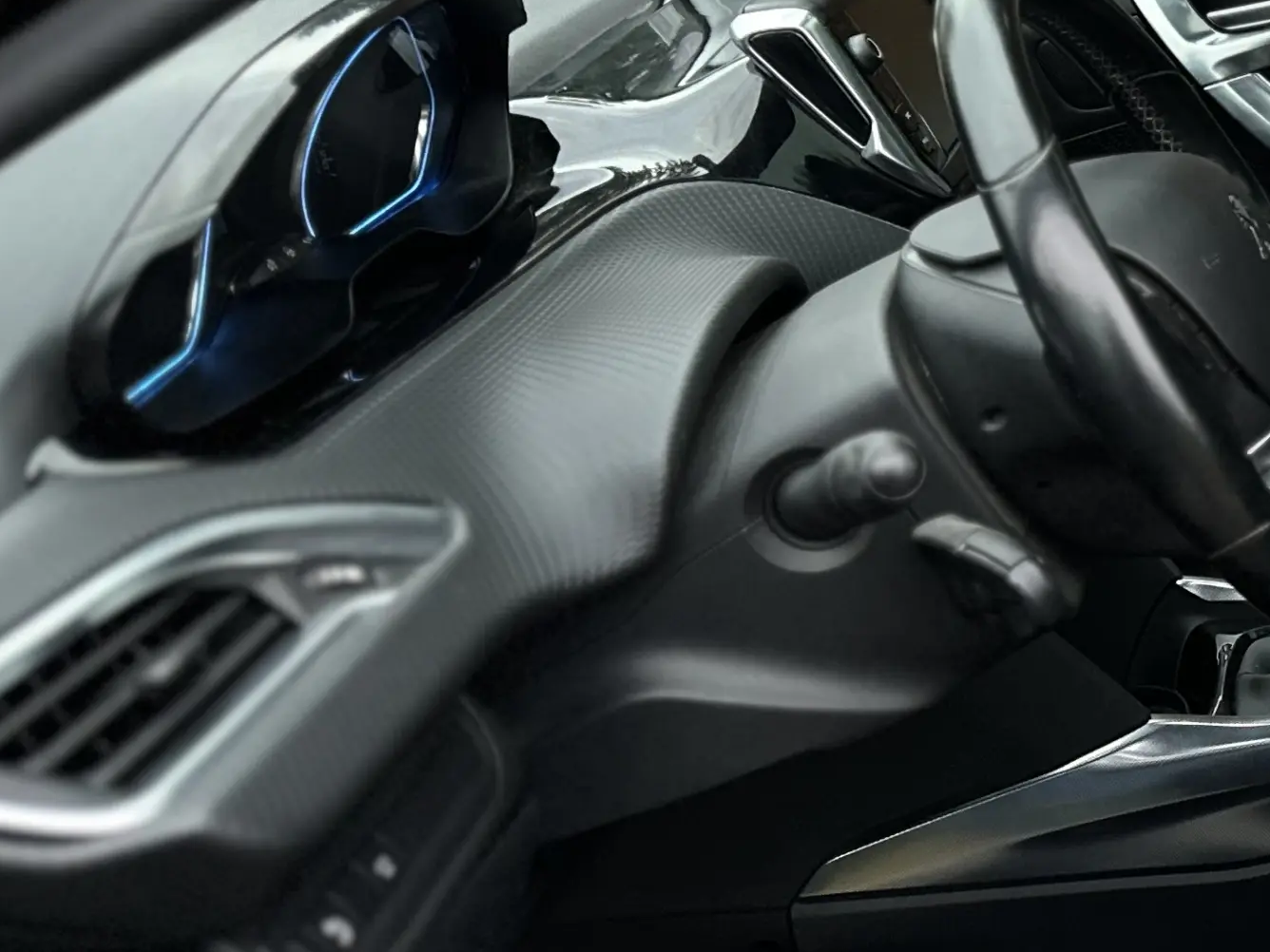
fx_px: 2531
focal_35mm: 69
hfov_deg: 24.3
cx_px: 1688
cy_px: 95
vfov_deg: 20.9
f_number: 1.78
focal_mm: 6.86
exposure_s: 1/60
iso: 320
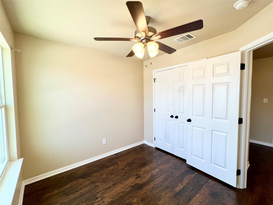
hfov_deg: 106.2
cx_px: 136
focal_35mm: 13
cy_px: 102
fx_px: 103
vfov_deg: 89.9
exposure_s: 1/120
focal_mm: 1.57
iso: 50
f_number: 1.8
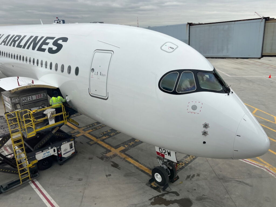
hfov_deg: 67.3
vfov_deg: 53.1
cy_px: 104
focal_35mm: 26
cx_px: 138
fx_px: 207
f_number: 1.5
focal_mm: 5.7
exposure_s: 1/909
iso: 50
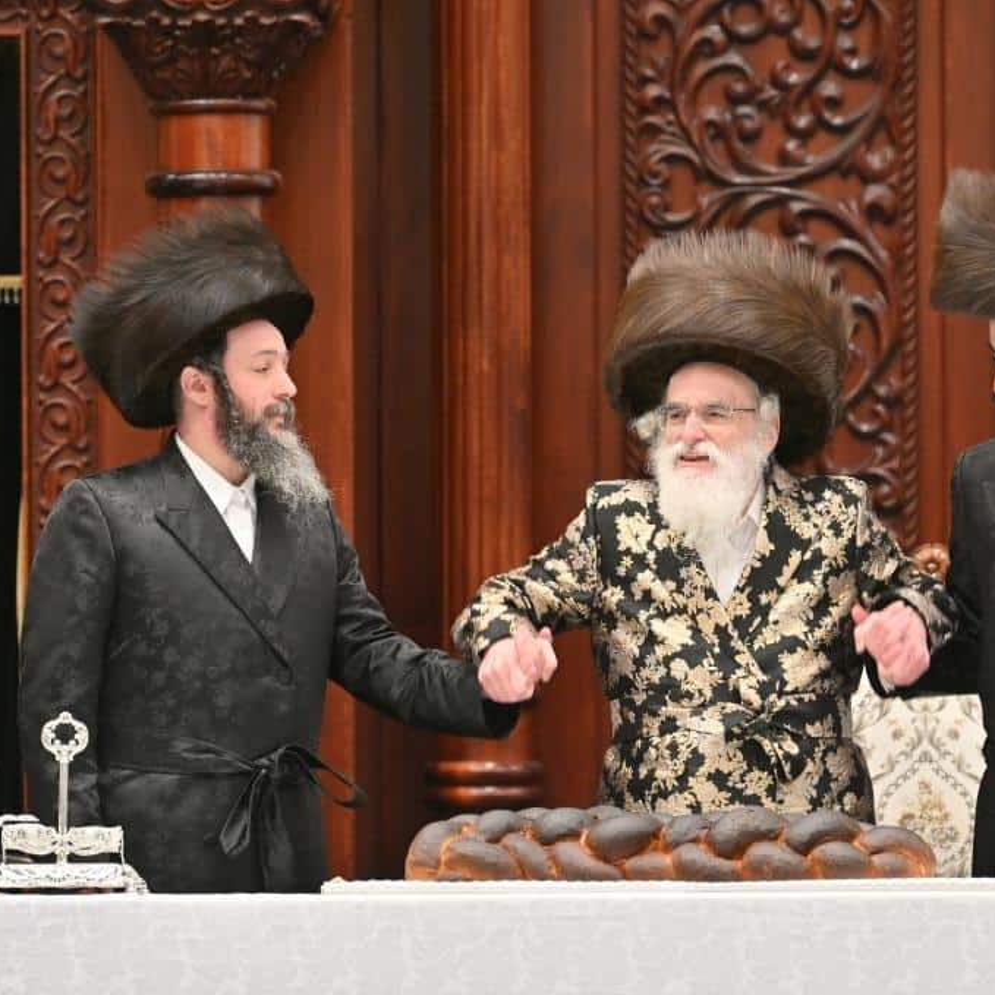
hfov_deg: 5.1
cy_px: 498
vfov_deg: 5.1
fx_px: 11252
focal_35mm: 346
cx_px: 720
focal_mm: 180
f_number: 2.8
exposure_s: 1/200
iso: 200
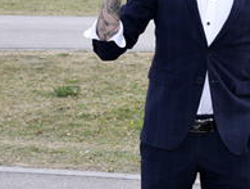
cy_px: 15
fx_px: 883
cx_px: 211
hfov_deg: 16.0
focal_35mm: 122
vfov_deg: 12.1
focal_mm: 55
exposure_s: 1/160
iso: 640
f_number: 11
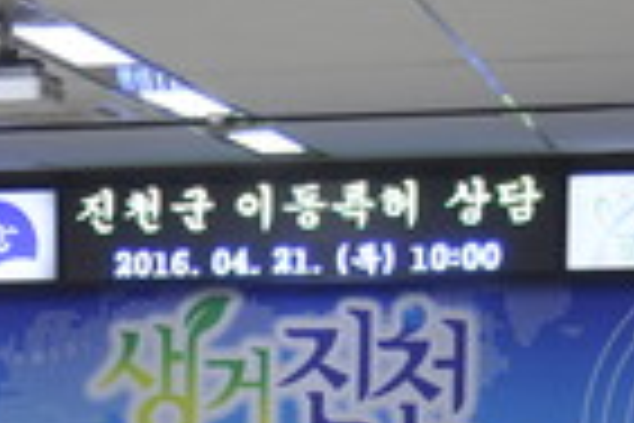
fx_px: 2694
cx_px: -153
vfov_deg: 8.5
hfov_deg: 13.0
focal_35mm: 153
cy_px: 848
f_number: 5
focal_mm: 24
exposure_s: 1/100
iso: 800
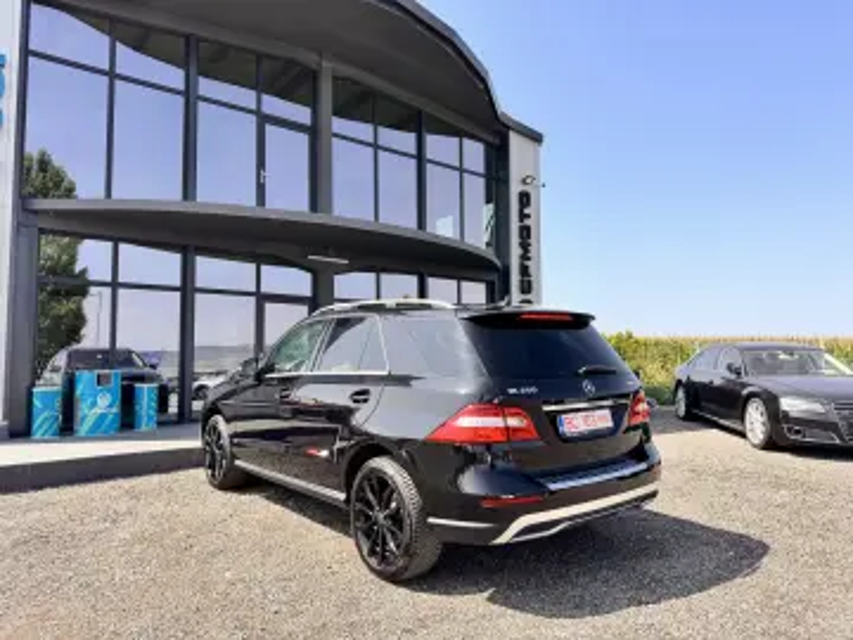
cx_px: 426
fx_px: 591
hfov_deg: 71.6
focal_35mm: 24
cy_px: 320
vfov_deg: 56.8
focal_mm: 6.76
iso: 80
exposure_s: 1/1488
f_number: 1.78
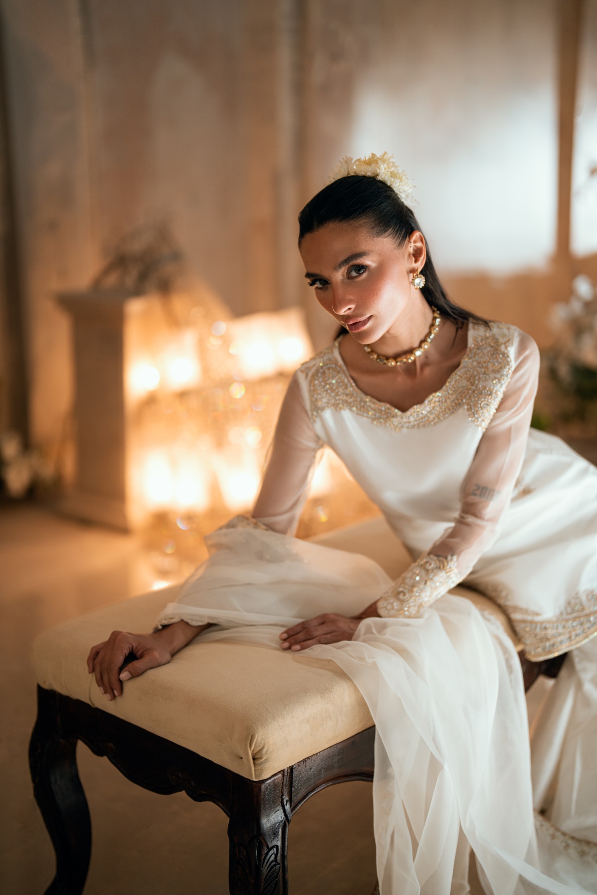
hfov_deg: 27.0
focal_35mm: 50
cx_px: 298
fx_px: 1244
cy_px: 448
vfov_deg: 39.6
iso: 500
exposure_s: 1/400
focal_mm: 50
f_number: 1.2
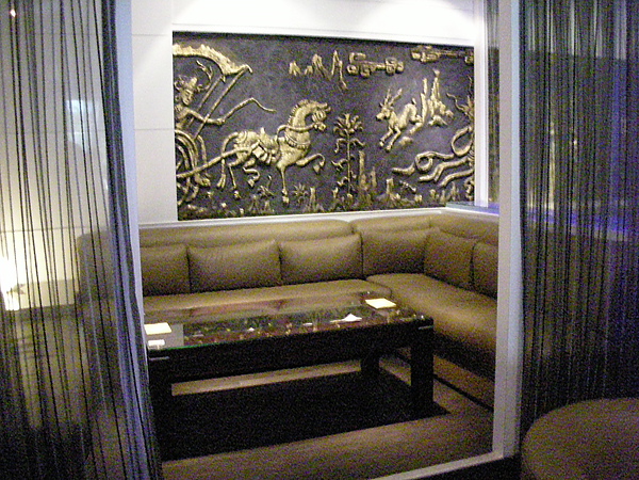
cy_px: 240
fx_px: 646
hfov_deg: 52.6
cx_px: 320
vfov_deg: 40.7
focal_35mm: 35
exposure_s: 1/30
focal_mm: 5.8
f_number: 2.8
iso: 1600
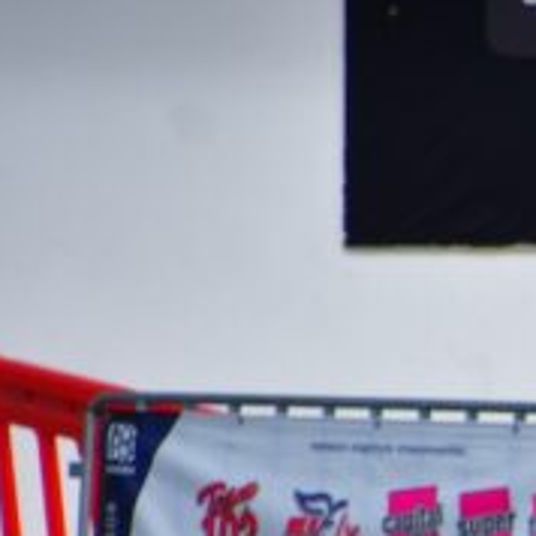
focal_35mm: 1379
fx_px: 24158
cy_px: 586
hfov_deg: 1.3
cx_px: 955
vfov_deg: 1.3
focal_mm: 300
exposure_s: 1/800
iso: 250
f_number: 9
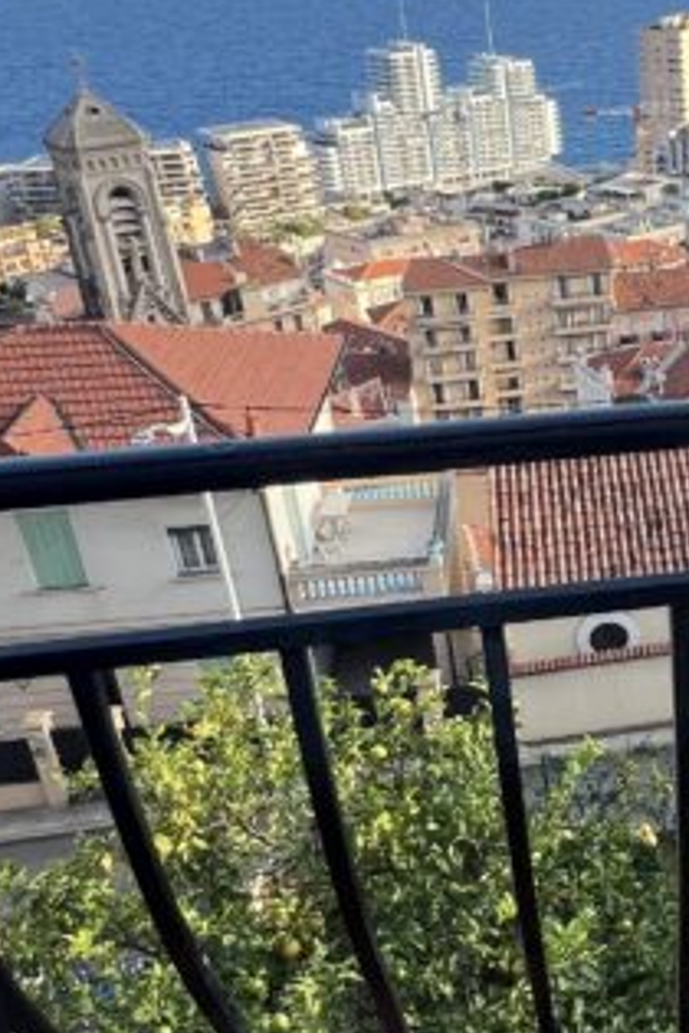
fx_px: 1263
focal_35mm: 44
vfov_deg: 44.4
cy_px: 577
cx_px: 797
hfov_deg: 27.4
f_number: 1.8
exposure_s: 1/333
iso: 32
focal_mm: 1.57
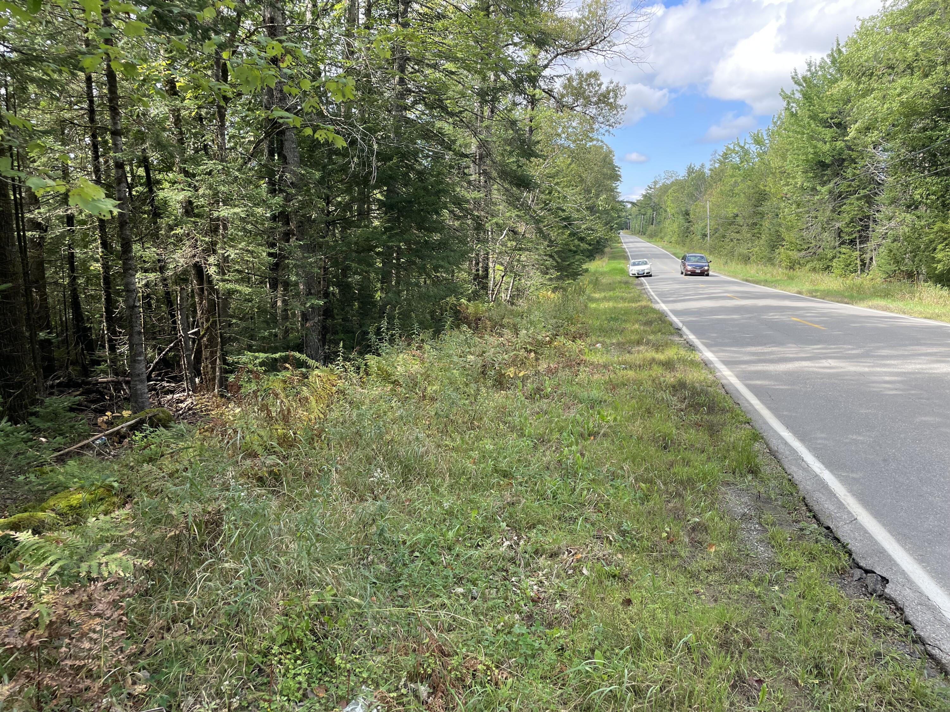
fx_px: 714
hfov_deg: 67.3
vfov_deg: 53.1
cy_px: 356
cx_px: 475
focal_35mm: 26
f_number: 1.6
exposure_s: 1/749
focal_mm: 4.2
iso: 50
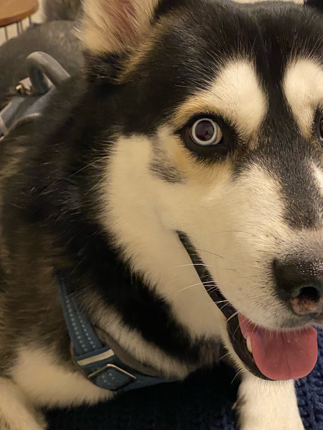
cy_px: 190
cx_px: 196
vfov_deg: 40.4
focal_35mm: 47
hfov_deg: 30.8
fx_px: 585
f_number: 1.8
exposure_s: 1/40
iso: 640
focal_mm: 4.25
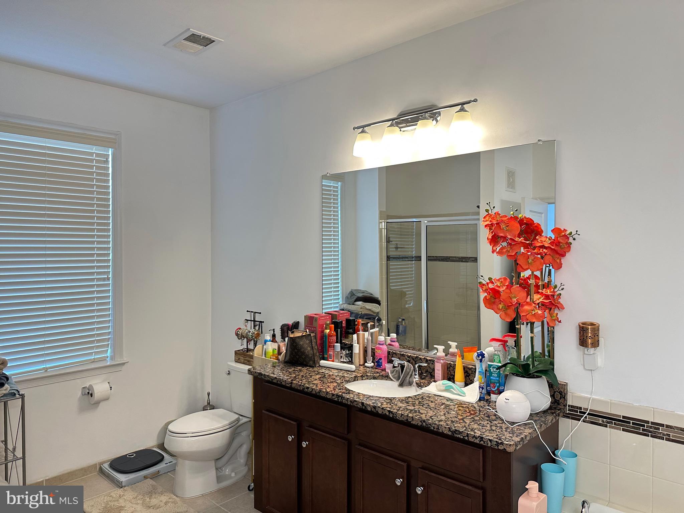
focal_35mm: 24
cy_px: 256
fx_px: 474
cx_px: 342
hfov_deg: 71.6
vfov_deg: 56.8
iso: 160
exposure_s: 1/60
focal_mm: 6.86
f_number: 1.78
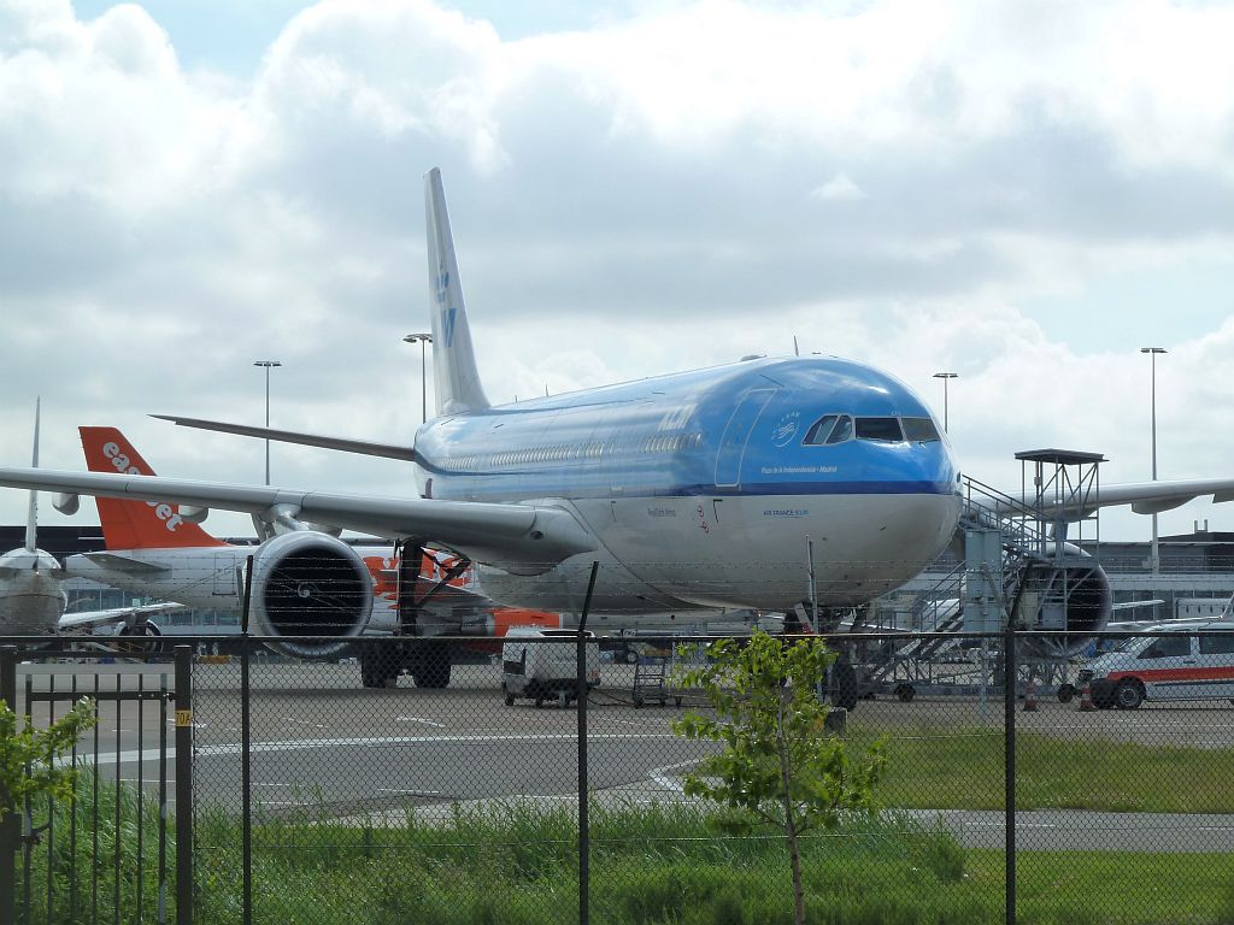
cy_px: 462
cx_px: 617
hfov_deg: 20.4
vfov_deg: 15.4
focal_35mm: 96
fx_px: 3422
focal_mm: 15.8
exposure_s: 1/500
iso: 125
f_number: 5.6
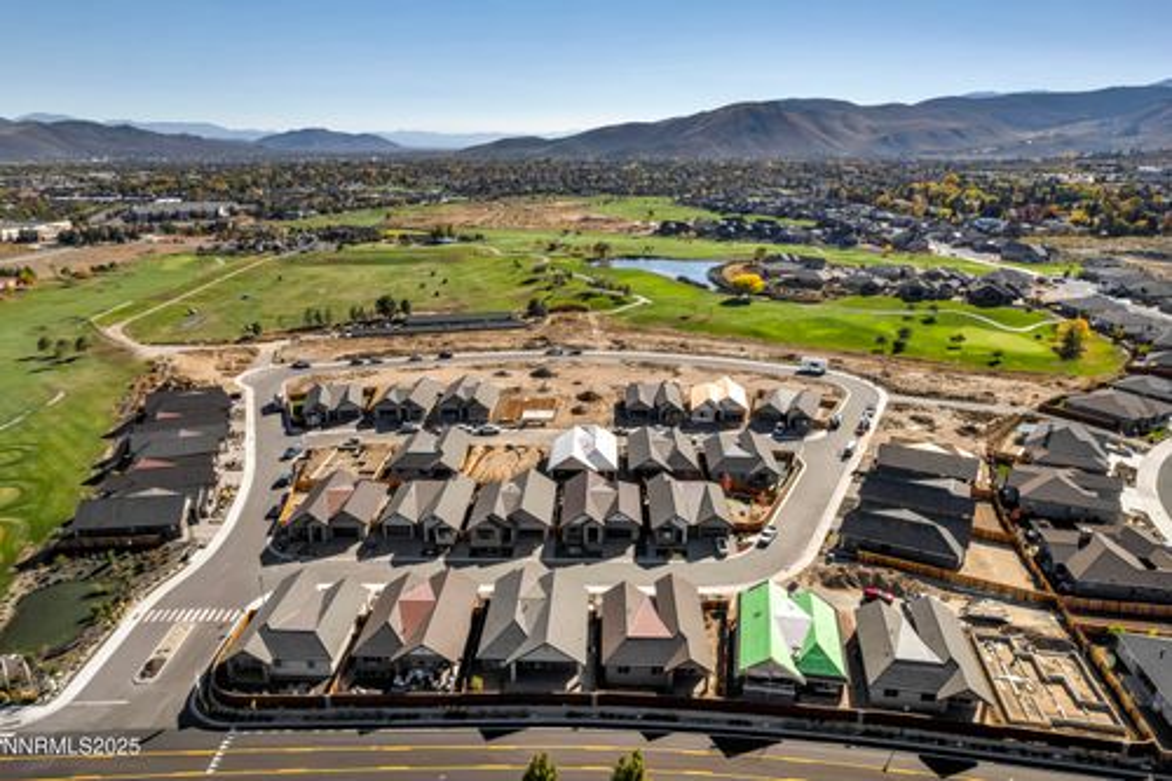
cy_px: 390
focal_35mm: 22
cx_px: 586
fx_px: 716
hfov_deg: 78.6
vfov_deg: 57.2
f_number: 2.8
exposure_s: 1/320
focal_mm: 8.38
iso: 100
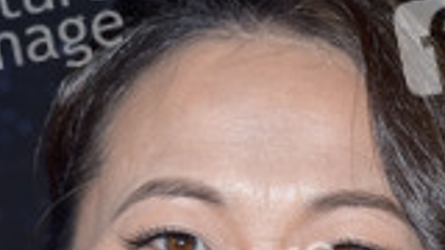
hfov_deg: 3.6
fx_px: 7127
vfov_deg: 2.0
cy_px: 447
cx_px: 285
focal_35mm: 604
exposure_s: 1/250
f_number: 7.1
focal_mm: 230
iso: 320
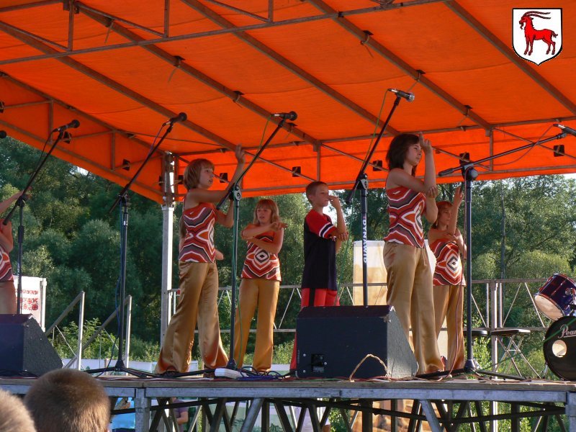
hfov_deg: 22.5
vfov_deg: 17.0
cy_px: 216
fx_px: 1448
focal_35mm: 87
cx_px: 288
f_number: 5.6
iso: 80
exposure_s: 1/200
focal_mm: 14.5
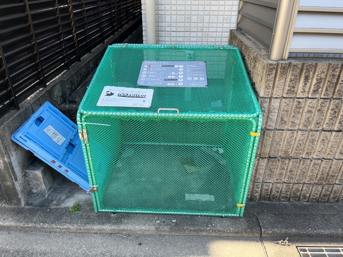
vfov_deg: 53.1
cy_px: 128
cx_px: 172
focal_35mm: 26
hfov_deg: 67.3
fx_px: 258
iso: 50
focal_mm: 5.1
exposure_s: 1/457
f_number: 1.6
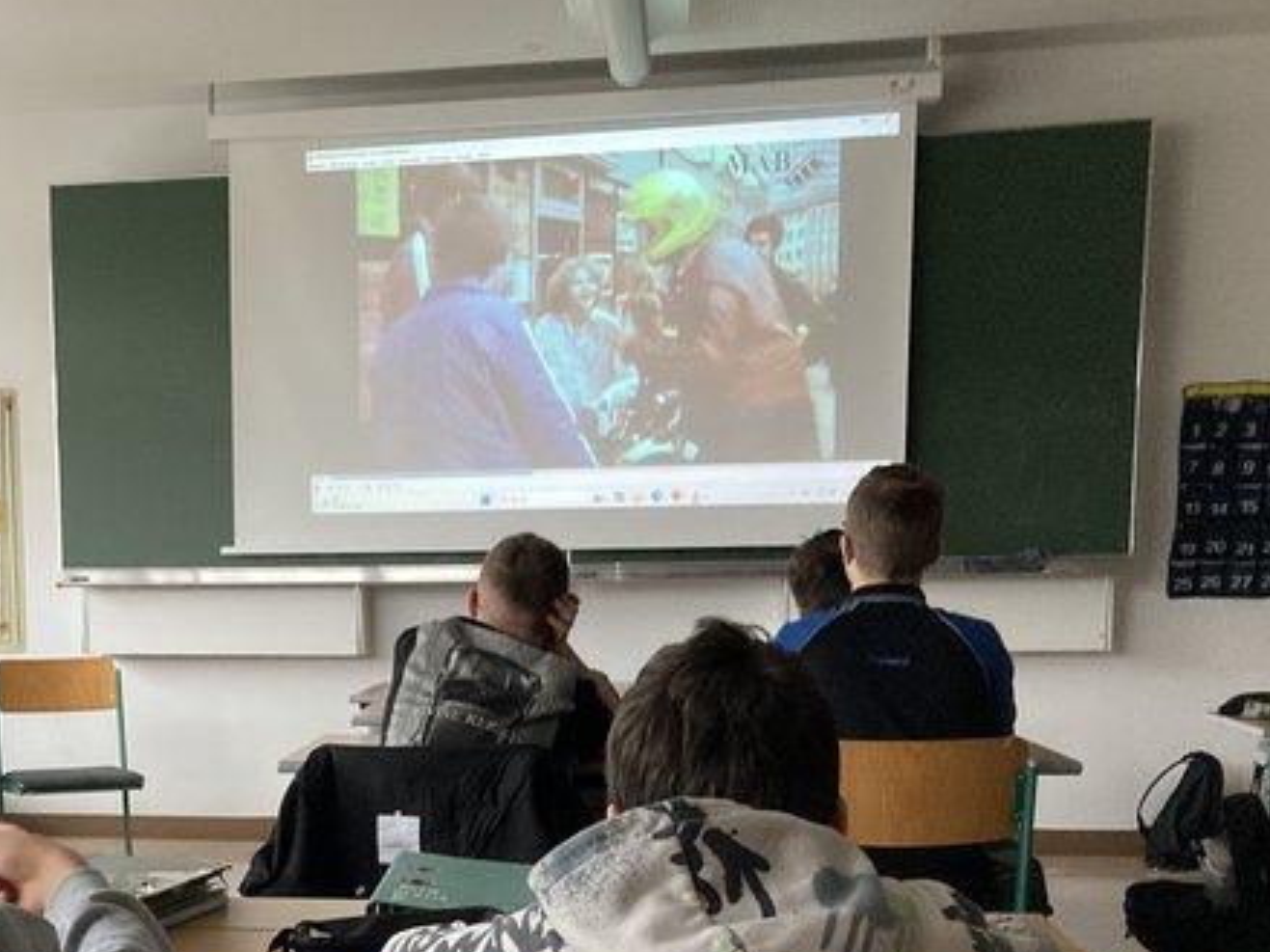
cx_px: 301
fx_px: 1797
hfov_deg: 37.8
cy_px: 810
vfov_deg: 28.8
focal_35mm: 49
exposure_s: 1/56
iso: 320
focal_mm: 3.99
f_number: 1.8
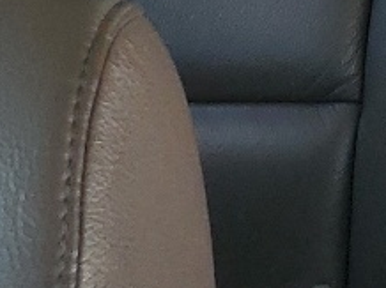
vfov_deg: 7.1
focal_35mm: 191
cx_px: 946
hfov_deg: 9.2
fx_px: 2127
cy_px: -493
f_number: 1.5
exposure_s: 1/120
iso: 53
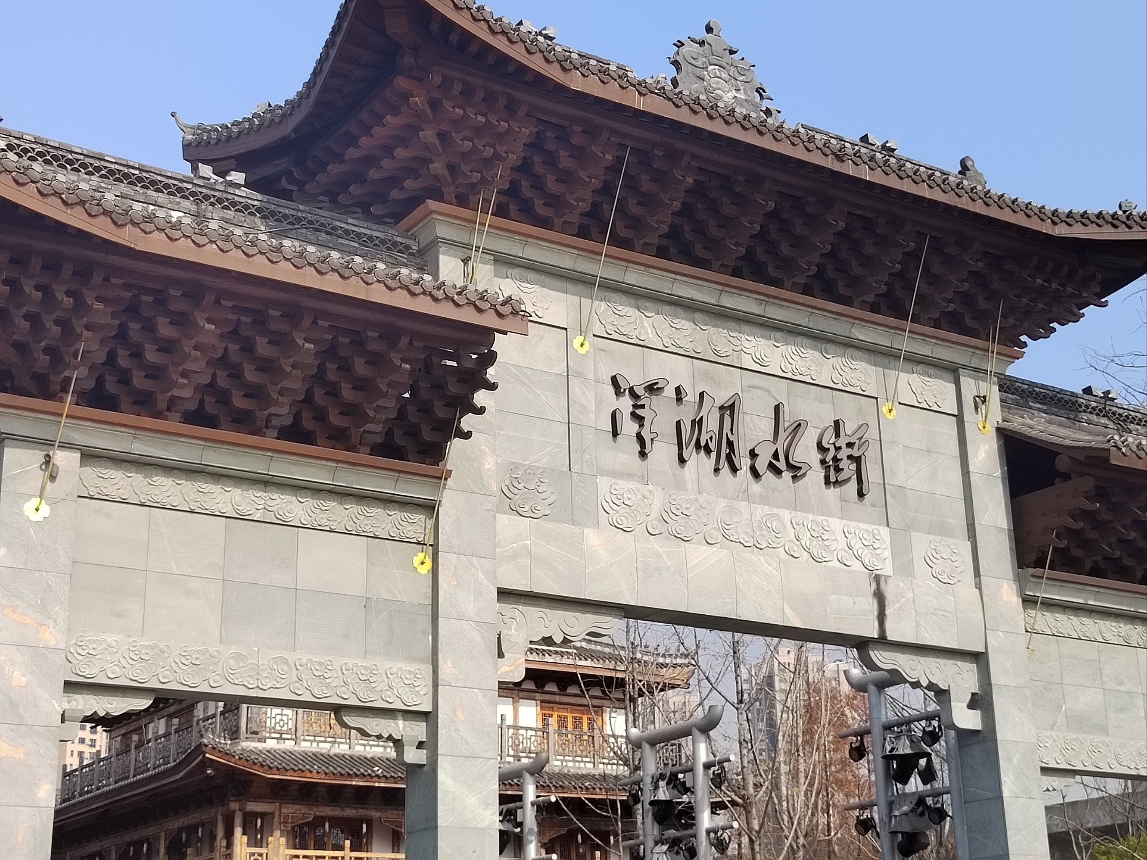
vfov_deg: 31.5
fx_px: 1524
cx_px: 574
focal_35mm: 46
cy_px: 430
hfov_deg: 41.2
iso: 100
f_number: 1.9
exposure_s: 1/526
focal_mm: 5.52
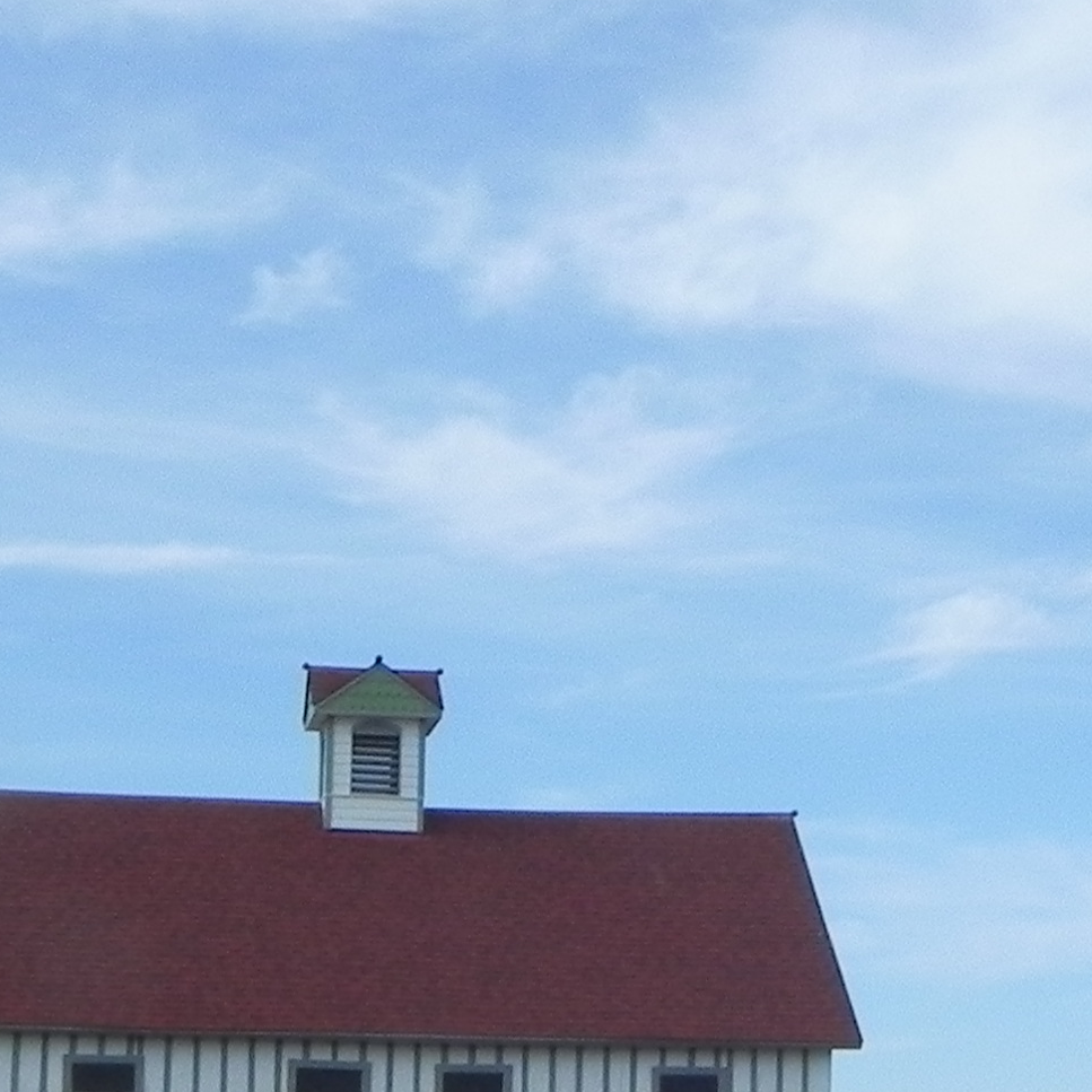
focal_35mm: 110
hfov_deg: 15.7
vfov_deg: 15.7
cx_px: 896
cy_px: 926
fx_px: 3926
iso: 160
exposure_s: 1/409
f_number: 7.1
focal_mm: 5.9
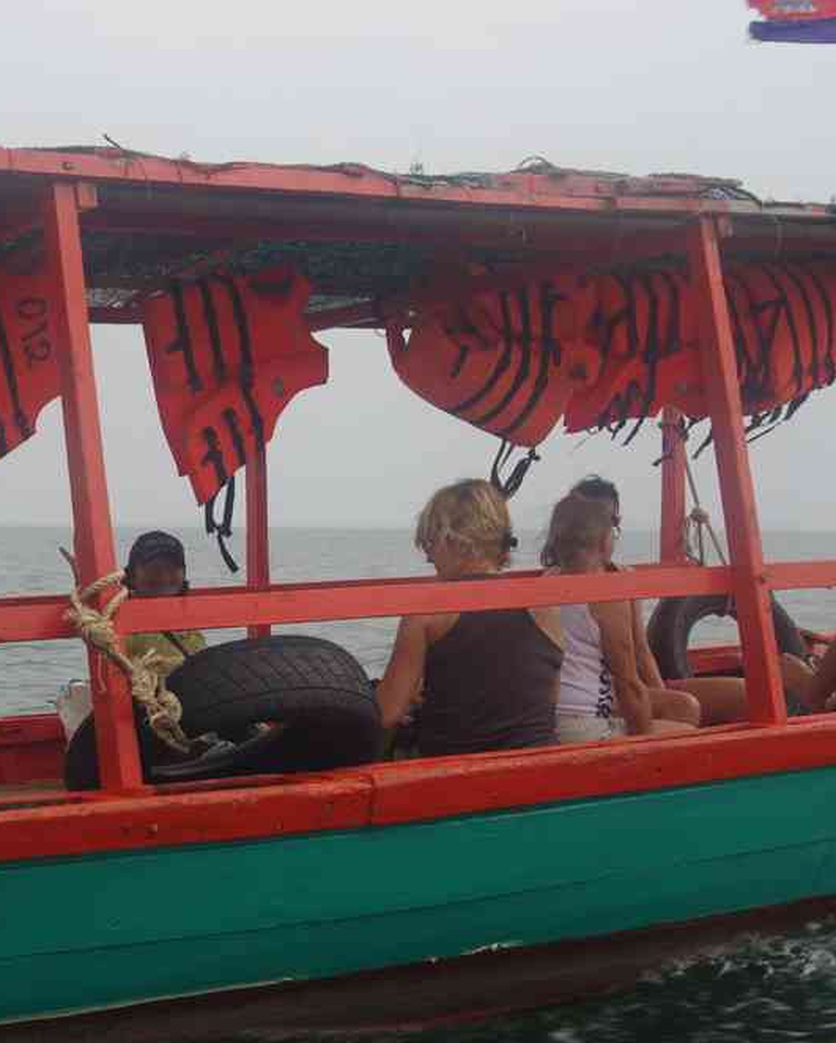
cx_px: 87
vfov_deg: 28.8
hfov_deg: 22.7
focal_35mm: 66
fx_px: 2031
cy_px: 522
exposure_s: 1/80
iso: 200
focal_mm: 31
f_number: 11
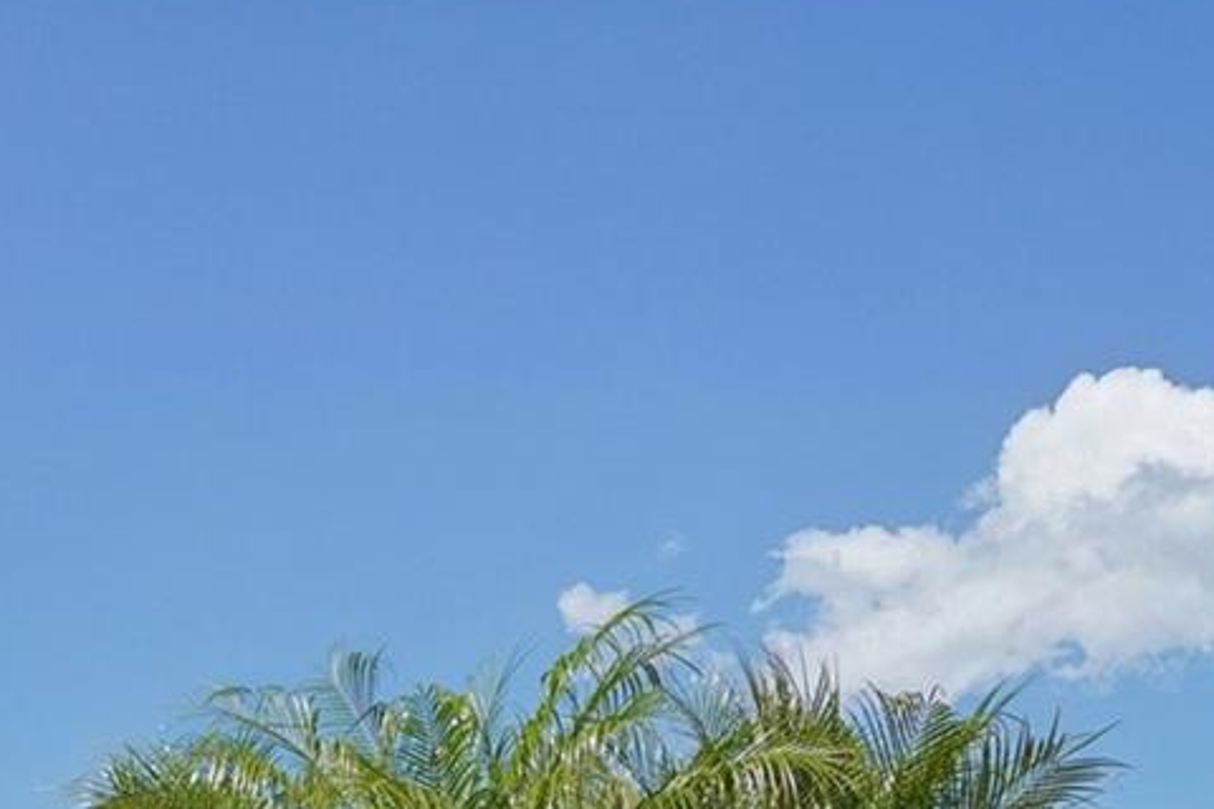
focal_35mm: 50
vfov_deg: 21.3
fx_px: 1686
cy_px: 1312
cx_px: -10
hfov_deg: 35.6
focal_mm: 10
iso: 100
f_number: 8
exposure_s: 1/250
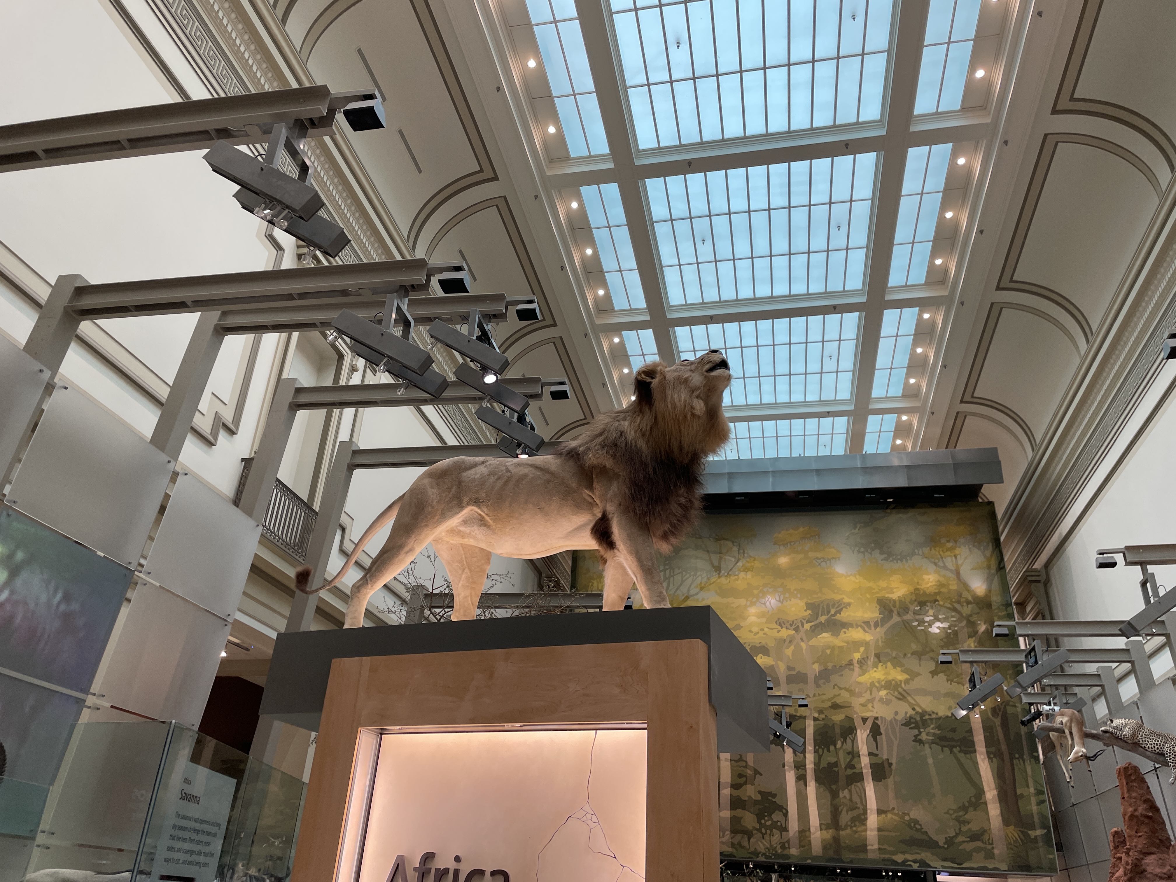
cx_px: 588
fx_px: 883
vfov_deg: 53.1
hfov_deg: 67.3
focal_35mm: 26
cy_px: 441
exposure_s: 1/63
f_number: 1.6
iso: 40
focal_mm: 4.2
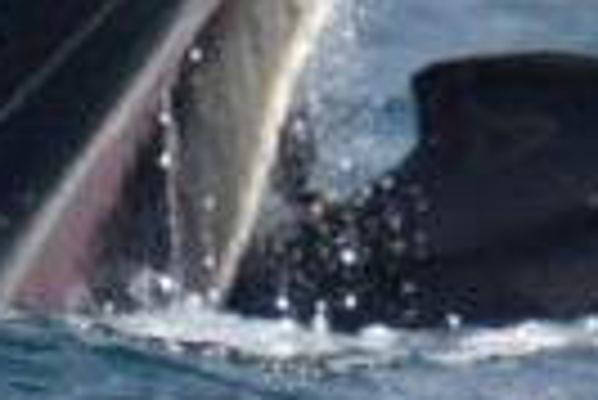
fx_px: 60064
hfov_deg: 0.6
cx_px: 261
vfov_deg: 0.4
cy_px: 79
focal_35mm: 3612
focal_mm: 600
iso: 1400
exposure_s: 1/8000
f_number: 6.3
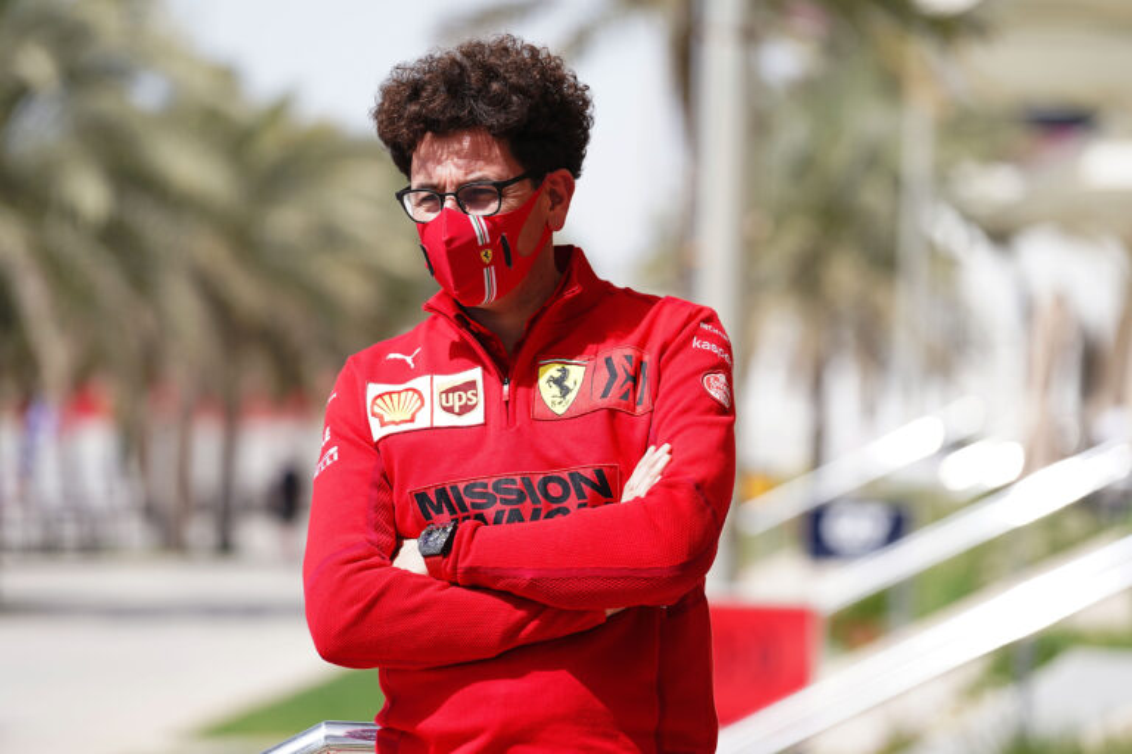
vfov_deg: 7.4
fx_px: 5848
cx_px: 566
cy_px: 377
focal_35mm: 186
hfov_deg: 11.1
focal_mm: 186
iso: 320
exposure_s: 1/2000
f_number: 4
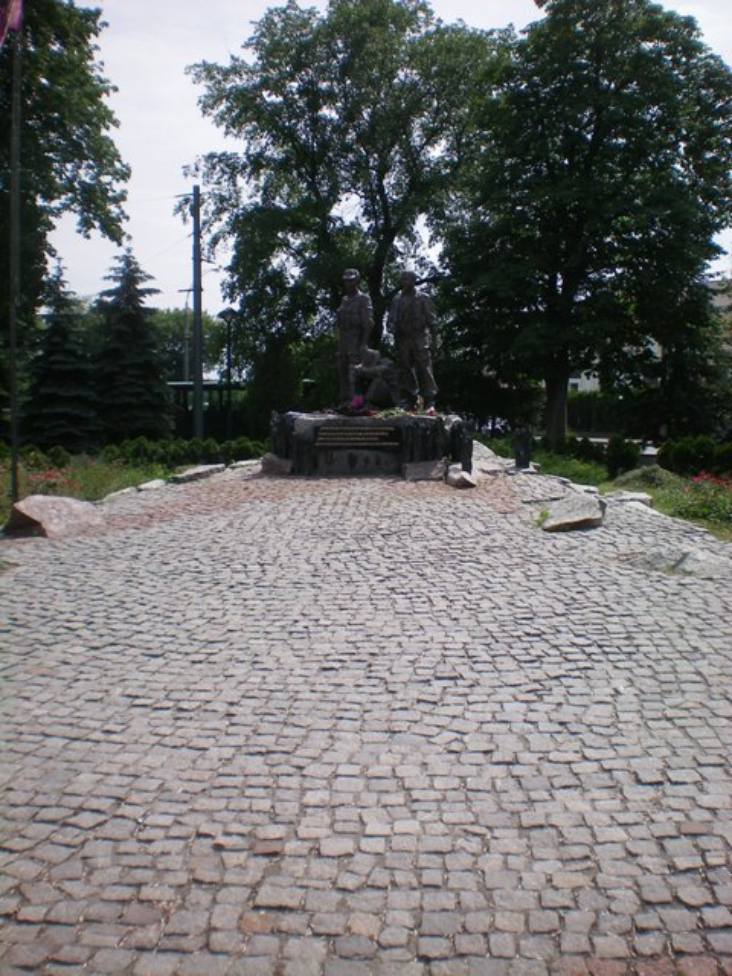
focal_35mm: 38
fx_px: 1071
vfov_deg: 49.0
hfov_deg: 37.7
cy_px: 488
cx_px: 366
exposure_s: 1/640
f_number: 4.6
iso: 64
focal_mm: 6.3
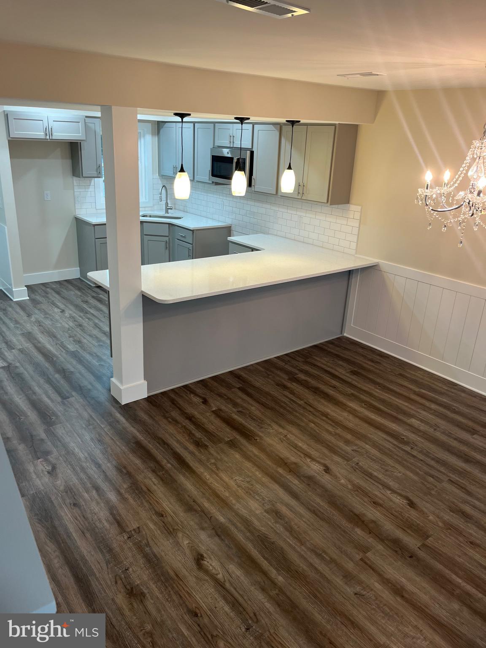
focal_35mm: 26
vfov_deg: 67.3
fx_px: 487
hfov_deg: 53.1
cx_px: 243
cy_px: 324
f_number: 1.6
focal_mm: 5.1
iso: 80
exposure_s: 1/60
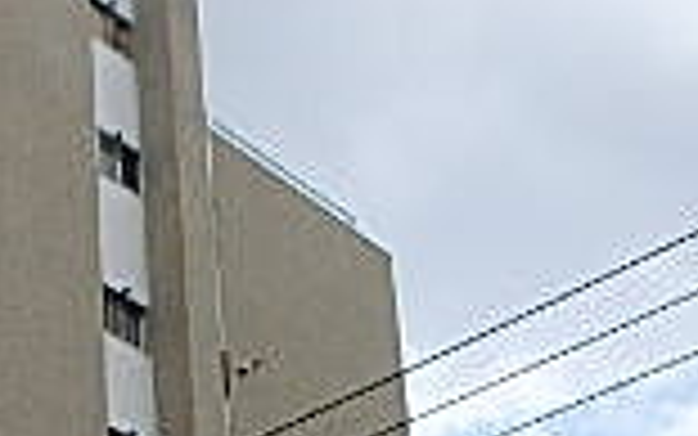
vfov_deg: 12.9
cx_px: -5
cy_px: 773
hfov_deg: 21.7
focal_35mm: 92
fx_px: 1751
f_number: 6
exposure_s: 1/400
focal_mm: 3.7
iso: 125
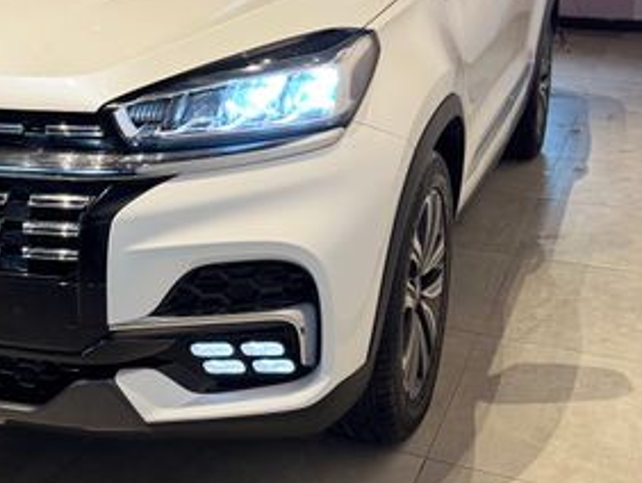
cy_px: 134
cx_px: 143
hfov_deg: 44.8
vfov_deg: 35.4
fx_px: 742
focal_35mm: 40
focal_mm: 6.76
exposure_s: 1/60
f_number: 1.78
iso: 200
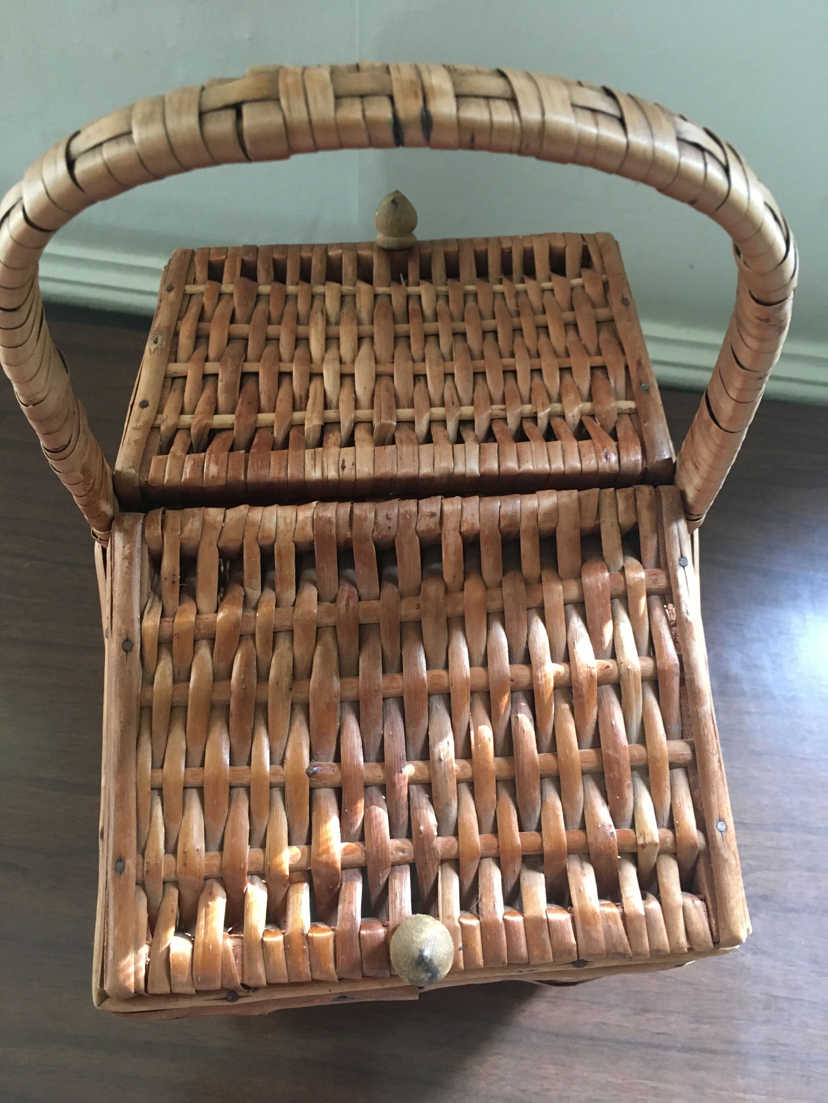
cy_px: 552
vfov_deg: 61.7
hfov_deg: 48.2
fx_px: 925
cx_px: 414
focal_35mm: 29
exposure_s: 1/20
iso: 200
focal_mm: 4.15
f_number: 2.2
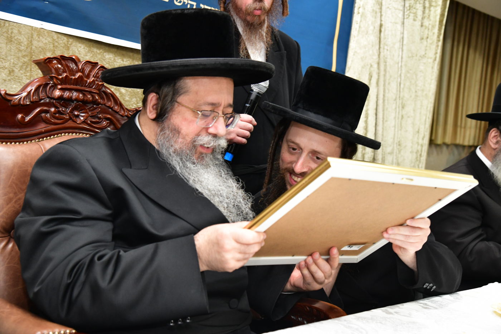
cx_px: 250
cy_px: 167
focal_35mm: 50
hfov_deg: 39.6
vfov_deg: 27.0
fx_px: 696
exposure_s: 1/100
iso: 3200
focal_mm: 50
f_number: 5.6
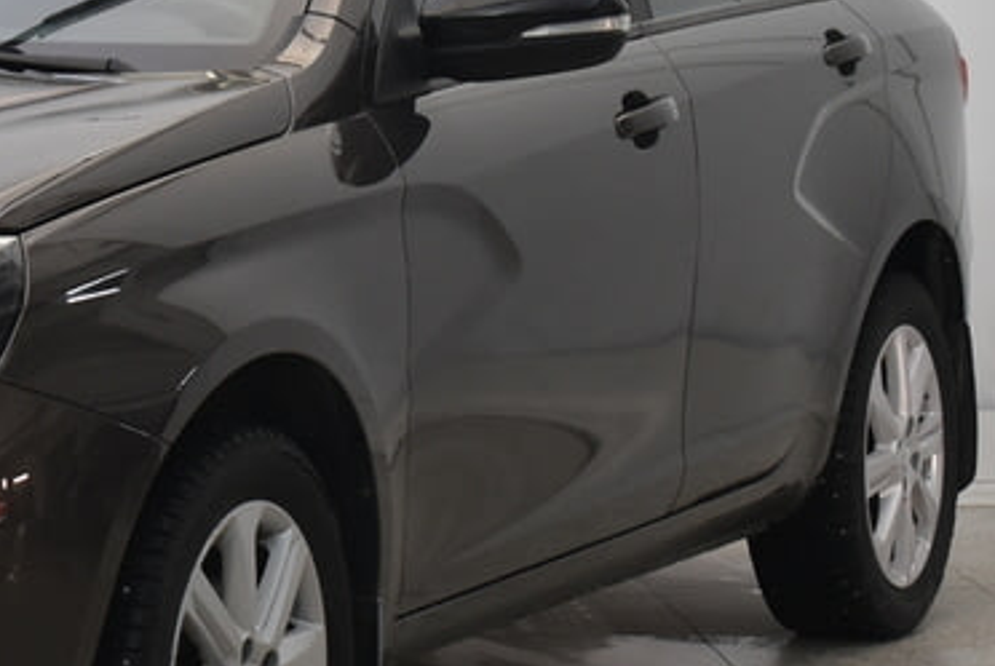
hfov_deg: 12.3
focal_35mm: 163
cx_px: -131
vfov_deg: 8.4
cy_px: 254
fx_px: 4516
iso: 800
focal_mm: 45
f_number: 5
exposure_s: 1/60
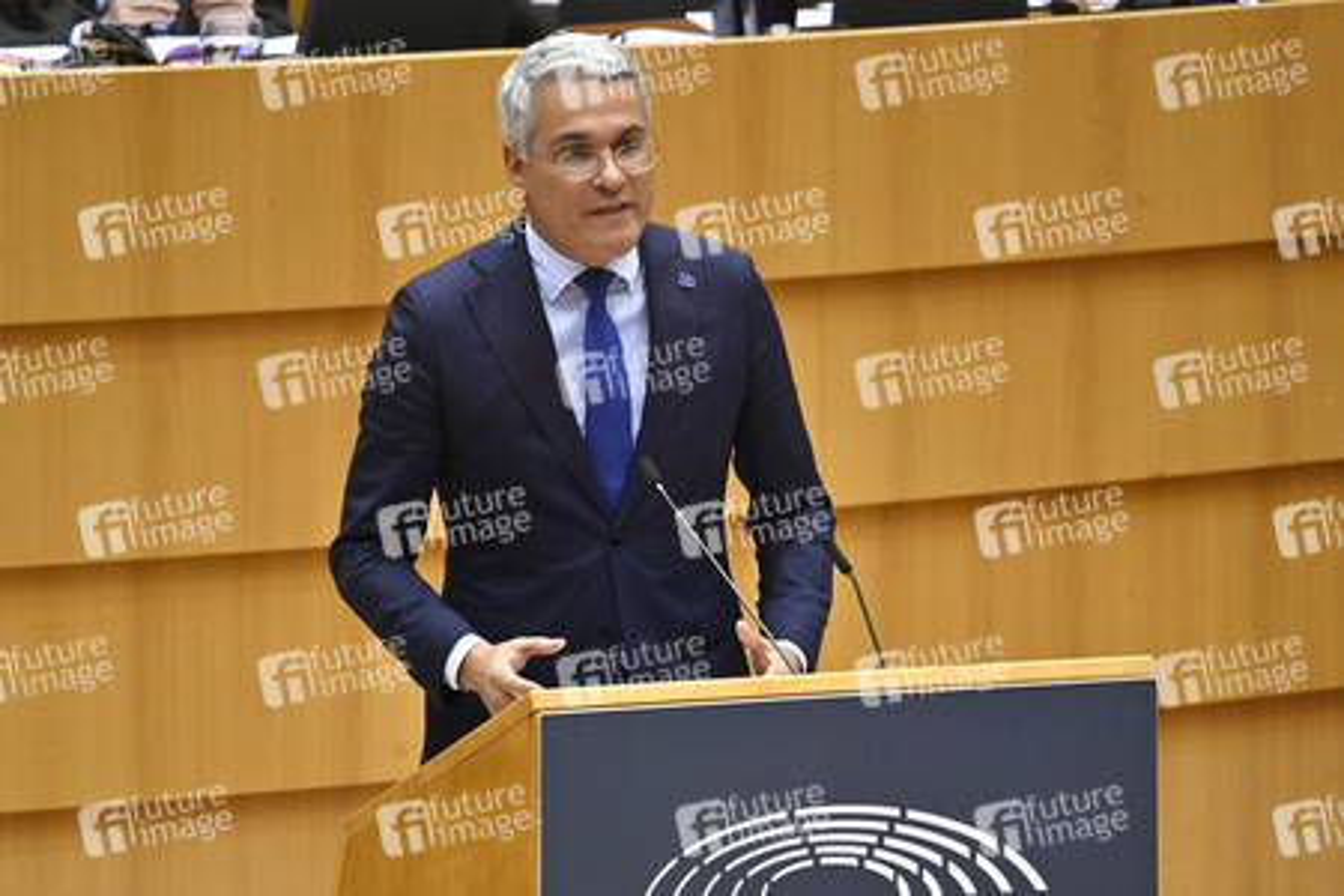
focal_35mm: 600
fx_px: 22398
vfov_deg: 2.3
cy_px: 448
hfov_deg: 3.4
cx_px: 672
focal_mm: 600
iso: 5000
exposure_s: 1/640
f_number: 6.3
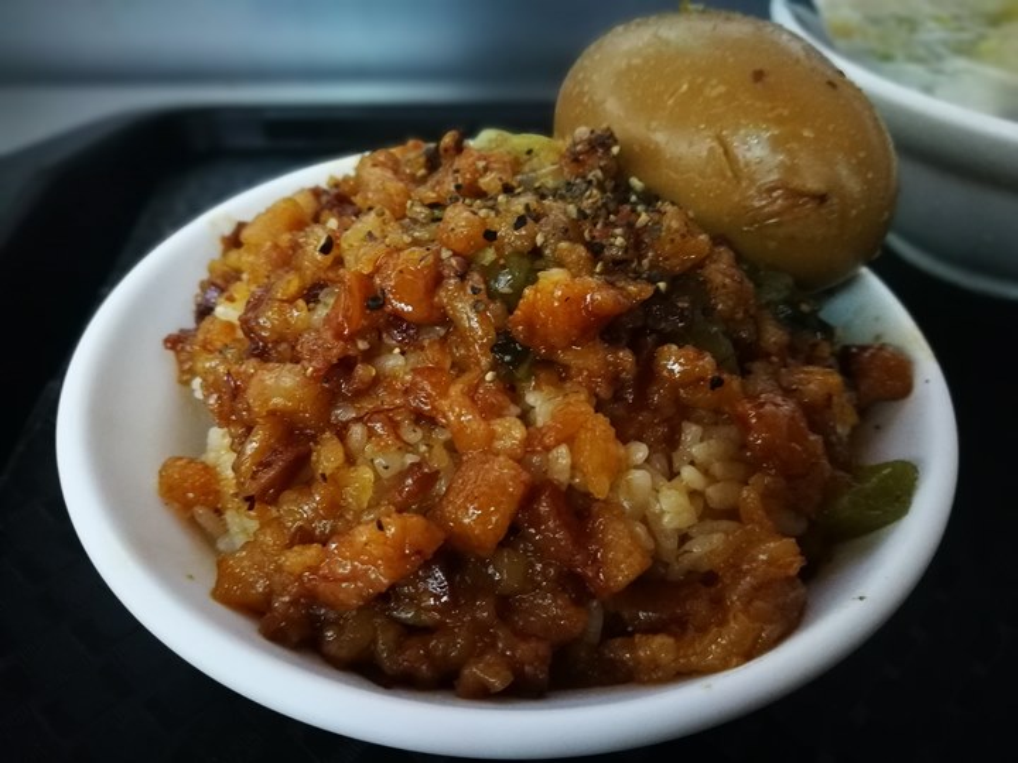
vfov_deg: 51.4
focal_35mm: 27
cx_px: 509
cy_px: 382
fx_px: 794
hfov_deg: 65.3
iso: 800
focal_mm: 4.5
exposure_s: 1/17.1
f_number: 4
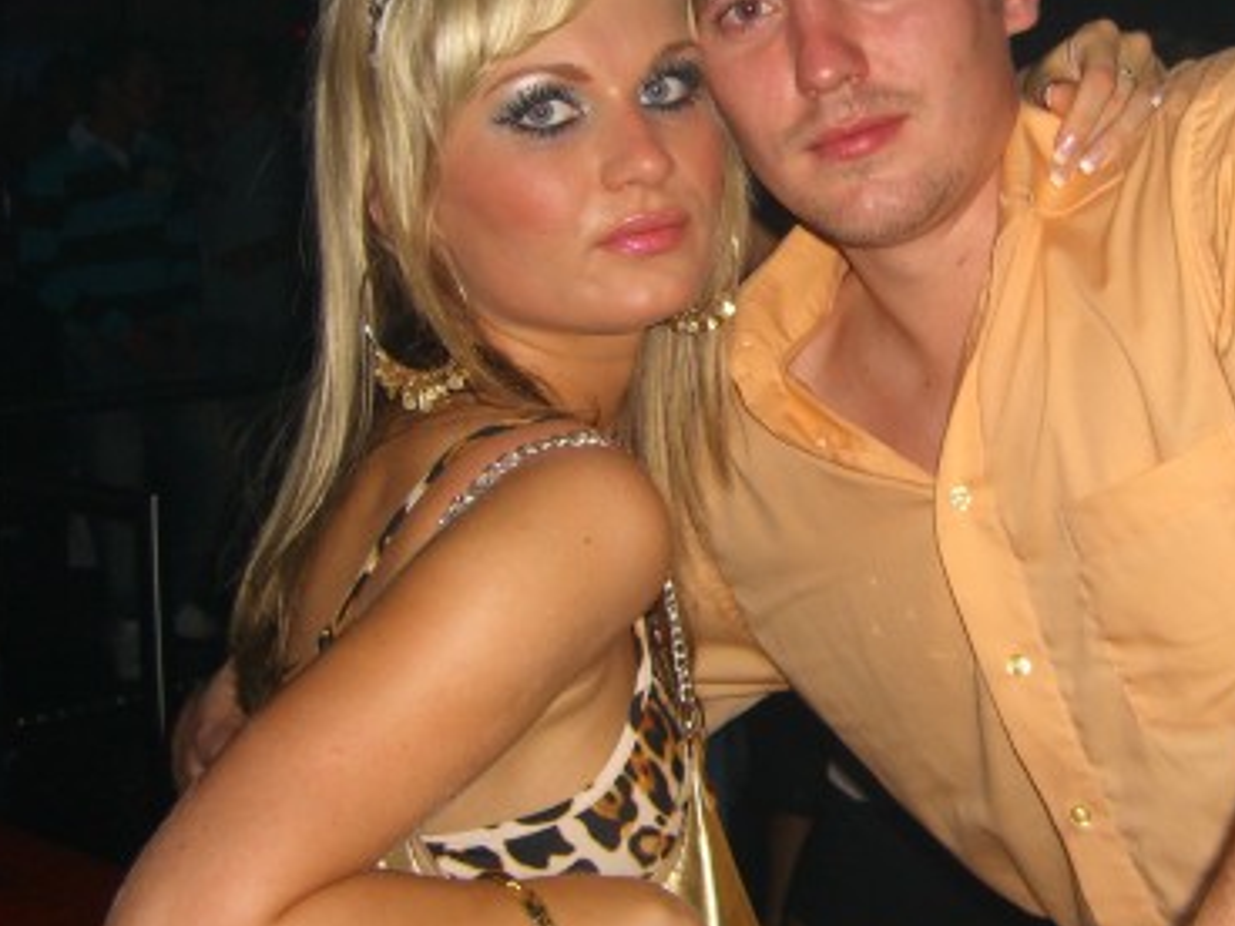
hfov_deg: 30.4
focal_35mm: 62
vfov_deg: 23.6
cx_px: 990
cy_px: 372
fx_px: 2212
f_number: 2.8
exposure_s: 1/60
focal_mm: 7.9
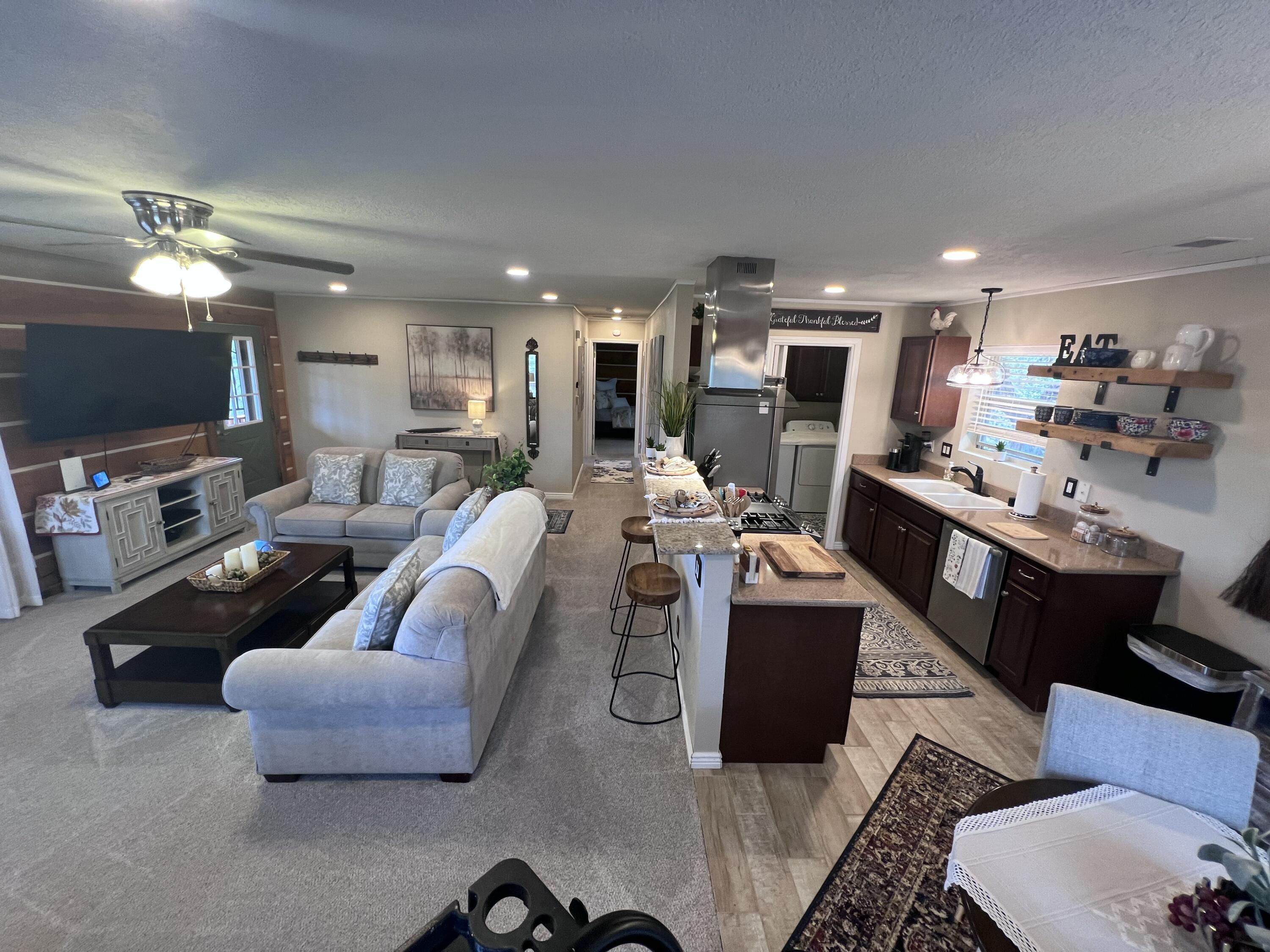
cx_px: 635
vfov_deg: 89.9
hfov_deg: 106.2
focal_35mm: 13
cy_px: 476
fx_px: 477
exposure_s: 1/60
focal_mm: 1.57
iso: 125
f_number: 1.8
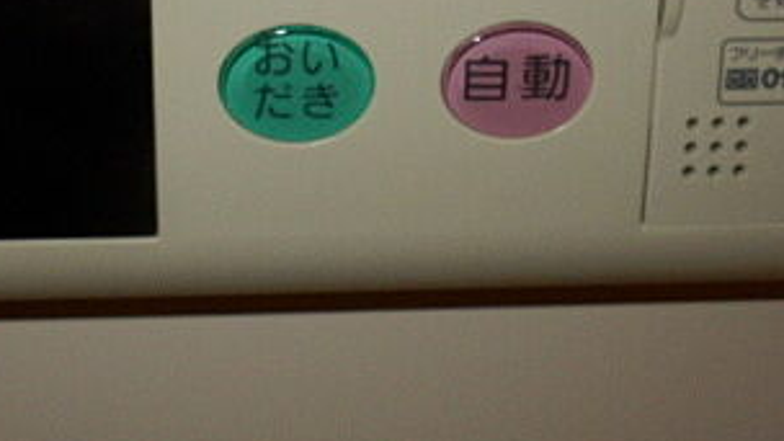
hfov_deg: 37.6
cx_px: 294
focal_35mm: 55
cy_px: -77
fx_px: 1143
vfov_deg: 20.5
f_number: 7.9
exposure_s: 1/30
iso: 320
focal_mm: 4.2
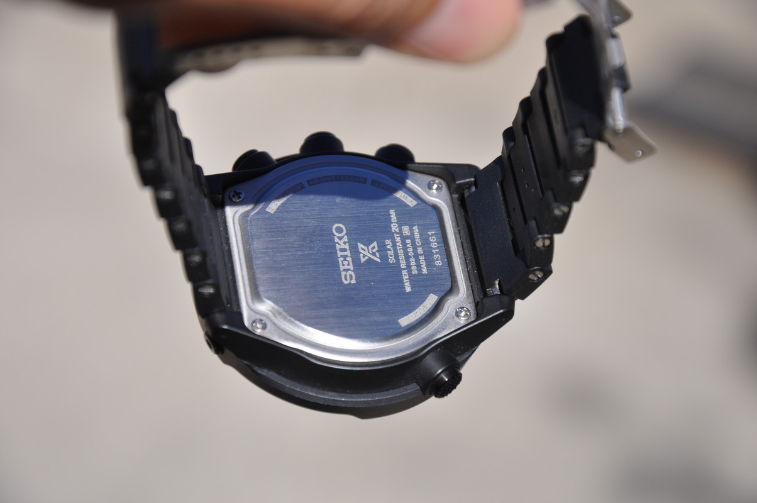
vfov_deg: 9.3
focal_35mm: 147
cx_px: 378
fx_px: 3088
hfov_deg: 14.0
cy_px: 252
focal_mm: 98
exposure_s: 1/800
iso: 200
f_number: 7.1
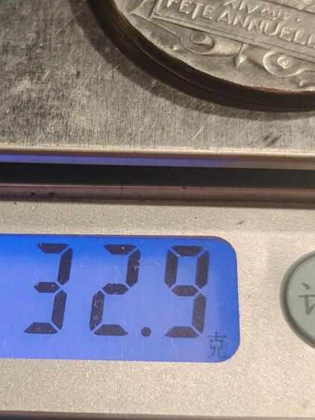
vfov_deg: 26.7
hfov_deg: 19.9
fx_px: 886
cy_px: 233
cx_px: 63
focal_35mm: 73
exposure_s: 1/200
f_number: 1.6
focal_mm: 6.06
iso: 250
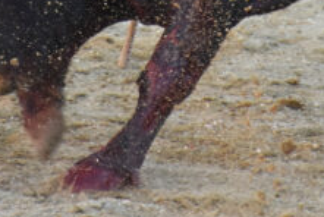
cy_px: -237
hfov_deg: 2.1
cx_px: 155
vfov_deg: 1.4
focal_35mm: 971
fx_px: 8751
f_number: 5.6
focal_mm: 140
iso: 800
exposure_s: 1/500
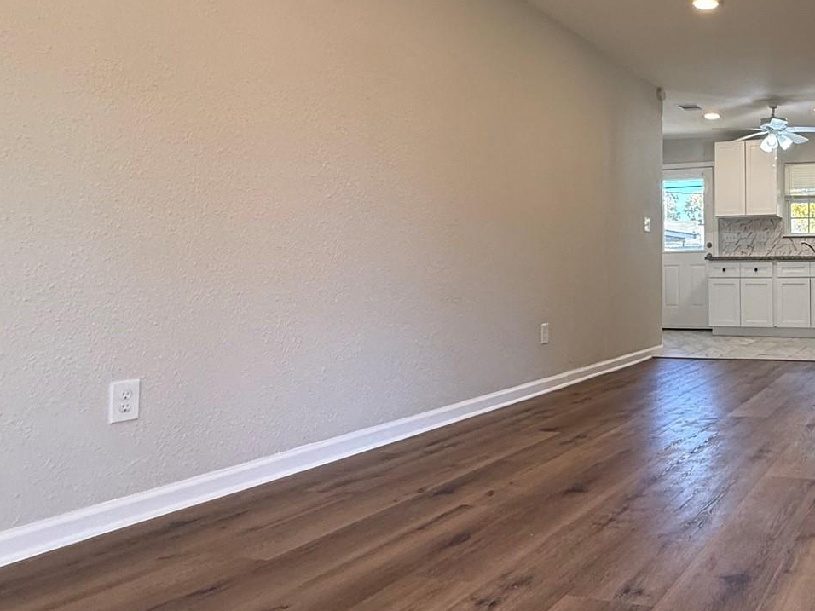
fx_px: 706
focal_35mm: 30
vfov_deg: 46.6
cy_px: 255
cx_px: 739
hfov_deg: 52.4
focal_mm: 2.22
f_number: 2.2
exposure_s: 1/120
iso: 160
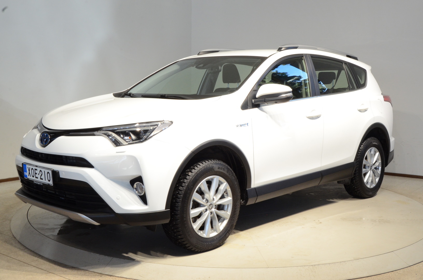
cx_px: 212
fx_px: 492
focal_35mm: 42
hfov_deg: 46.5
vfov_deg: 31.8
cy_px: 140
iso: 1000
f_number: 18
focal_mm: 28
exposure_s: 1/25
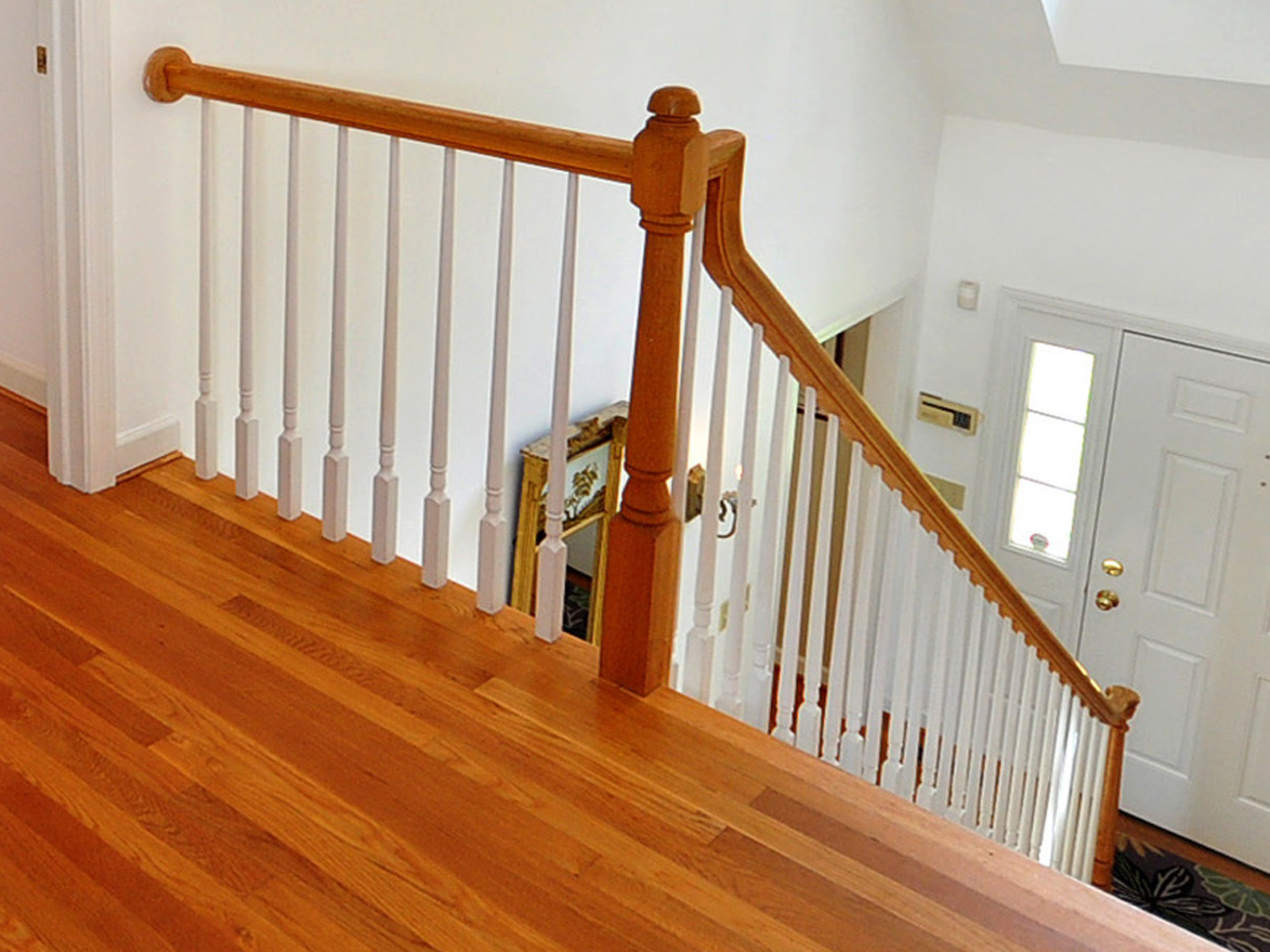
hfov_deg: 43.3
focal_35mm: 39
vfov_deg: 36.0
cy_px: 273
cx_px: 109
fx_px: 1437
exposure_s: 1/80
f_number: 4.2
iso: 400
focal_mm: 11
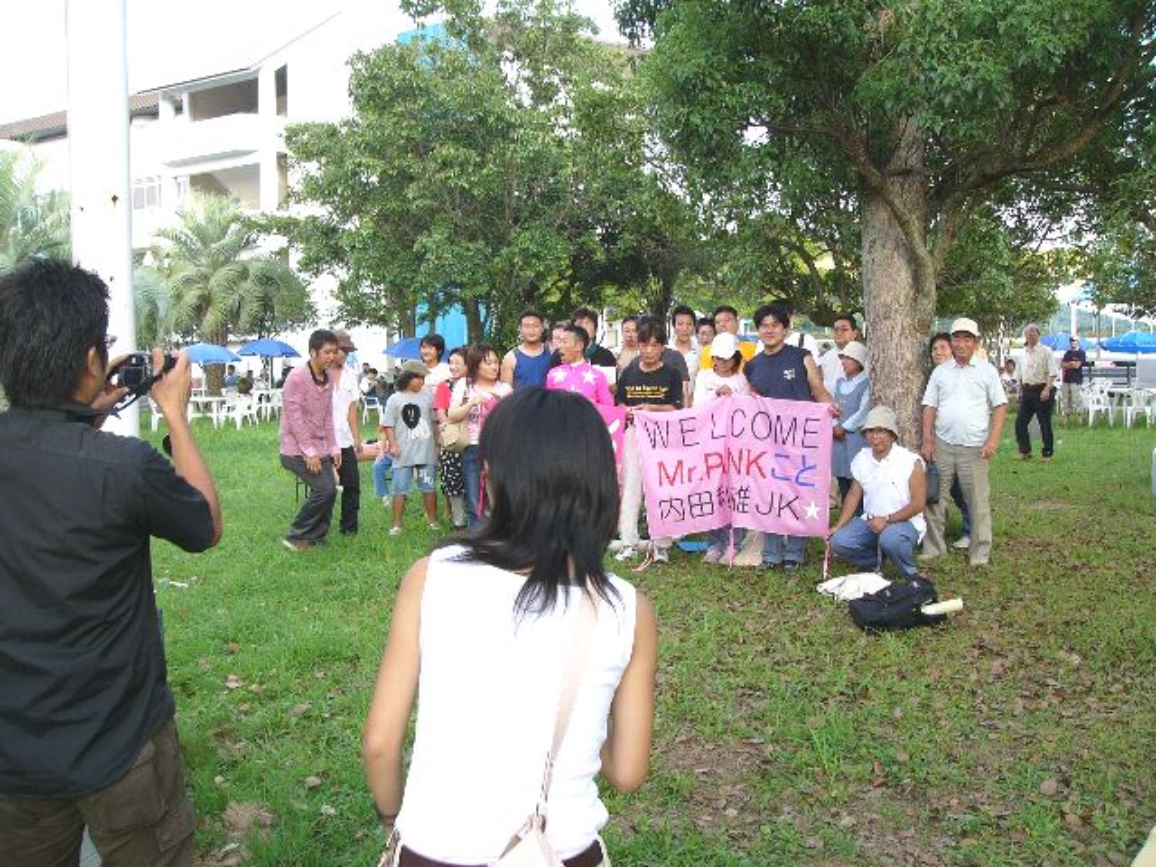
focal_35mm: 36
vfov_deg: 39.7
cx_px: 578
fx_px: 1202
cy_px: 434
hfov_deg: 51.4
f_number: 2.8
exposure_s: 1/60
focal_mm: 6
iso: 50
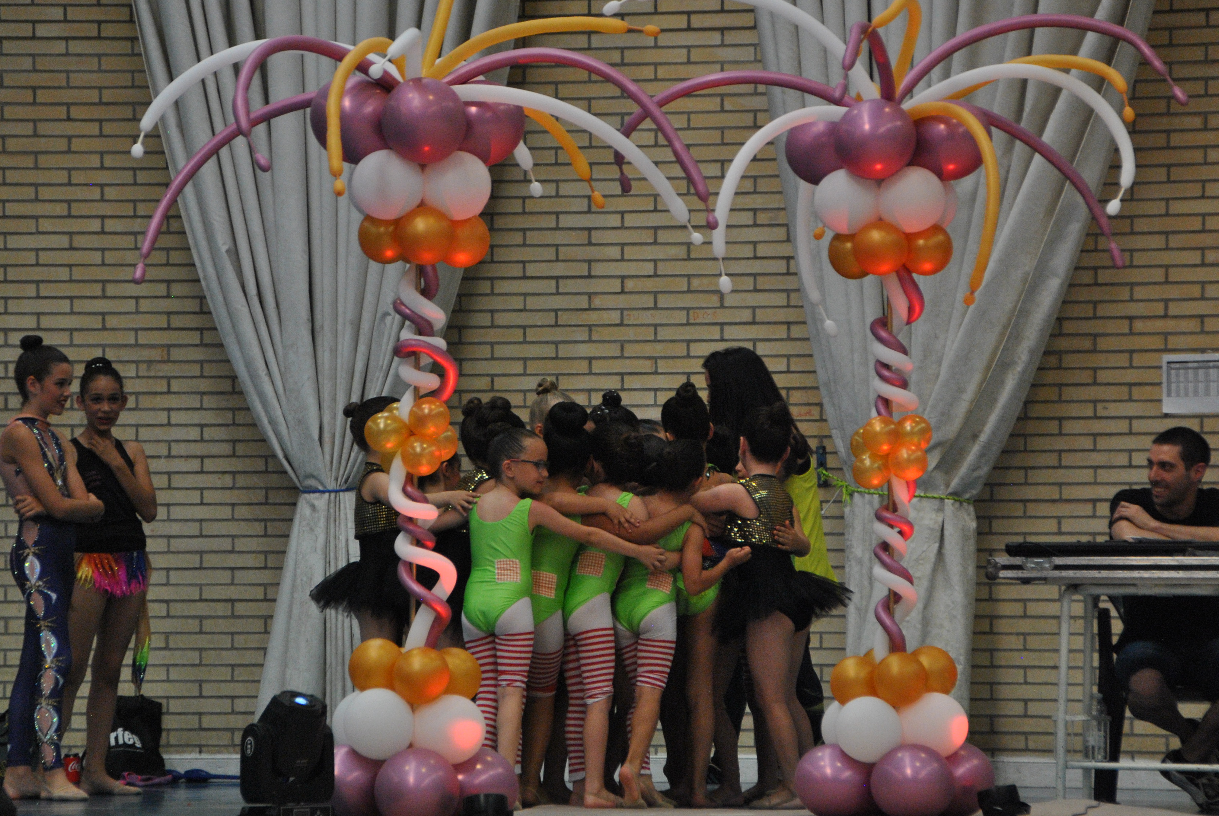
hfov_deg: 11.6
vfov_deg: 7.8
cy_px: 457
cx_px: 585
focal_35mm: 177
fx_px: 6001
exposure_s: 1/250
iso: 800
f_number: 5.6
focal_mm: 102
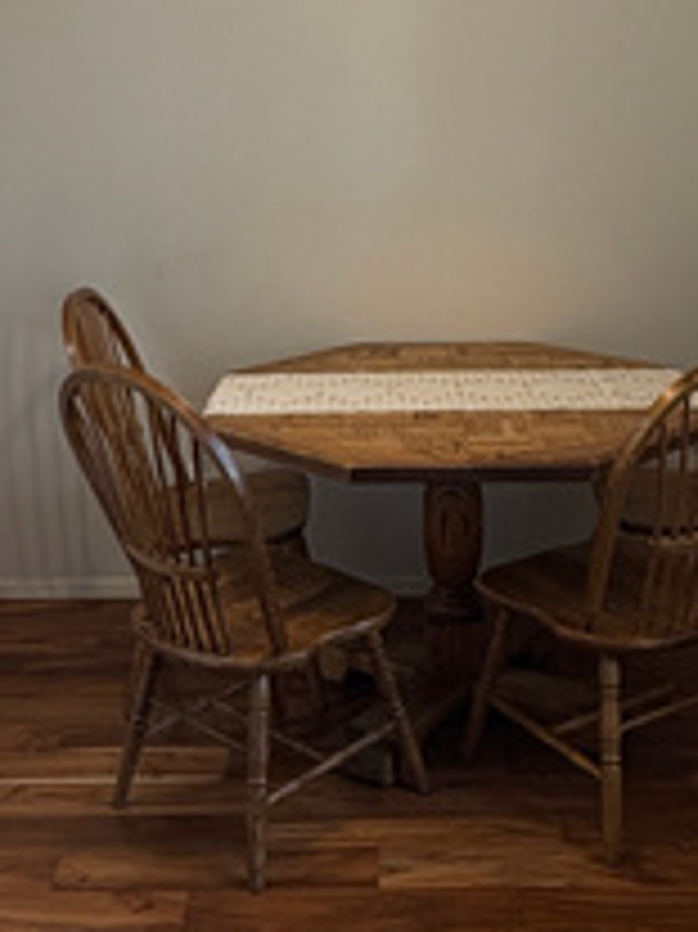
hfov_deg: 28.0
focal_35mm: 52
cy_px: 351
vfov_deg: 36.6
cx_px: 342
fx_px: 1399
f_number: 2.2
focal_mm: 2.22
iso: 200
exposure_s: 1/60
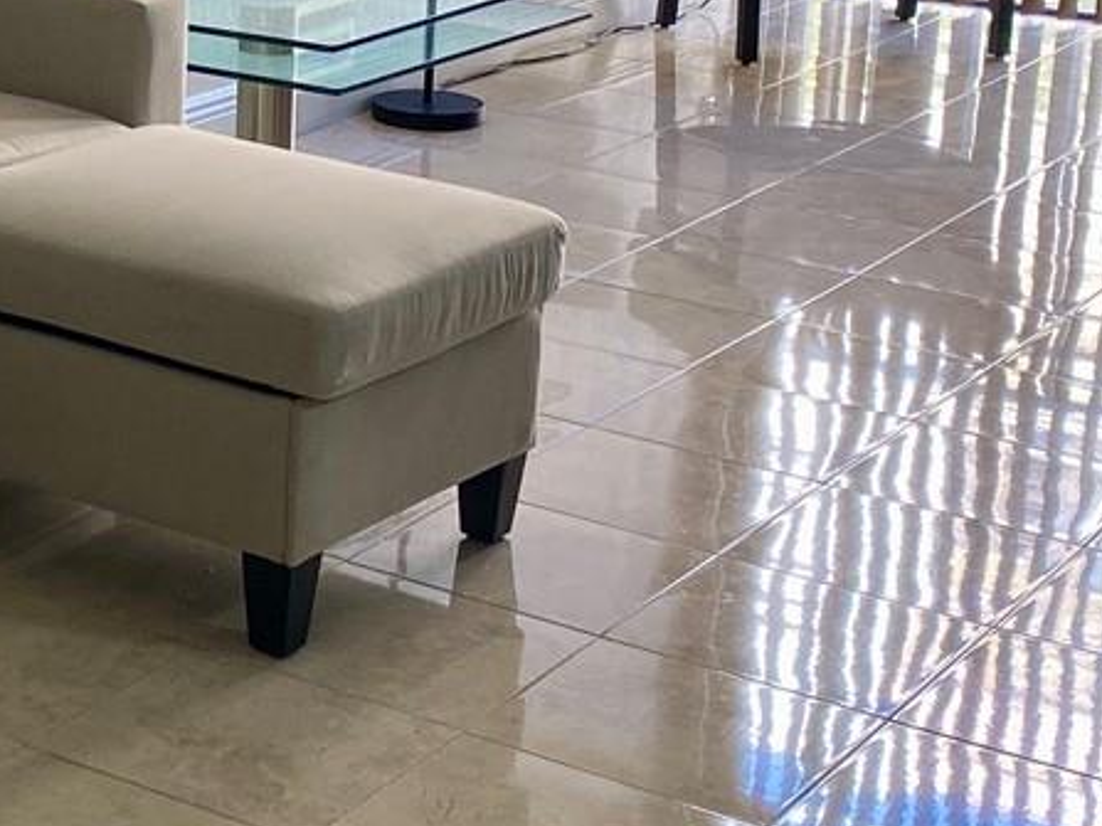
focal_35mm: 93
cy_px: -2
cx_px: -106
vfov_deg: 15.6
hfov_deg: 20.2
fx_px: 2960
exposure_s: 1/120
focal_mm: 4.25
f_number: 1.8
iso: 40
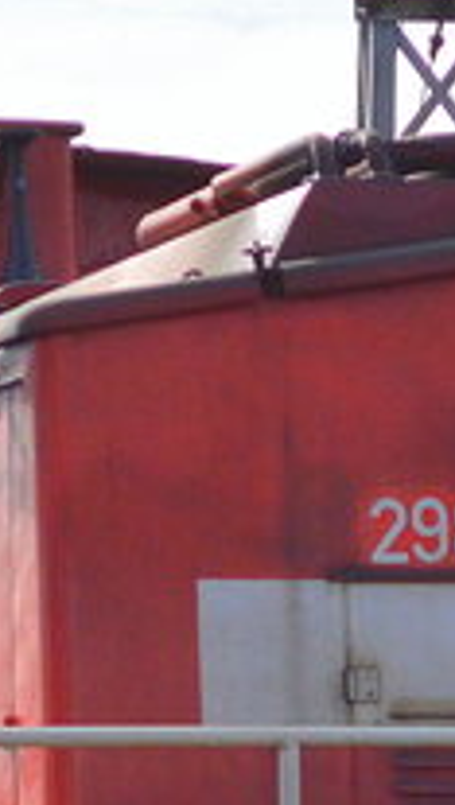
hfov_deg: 2.4
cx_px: 191
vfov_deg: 4.3
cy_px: 718
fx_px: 10686
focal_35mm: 500
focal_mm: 55
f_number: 6.3
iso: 400
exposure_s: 1/1600
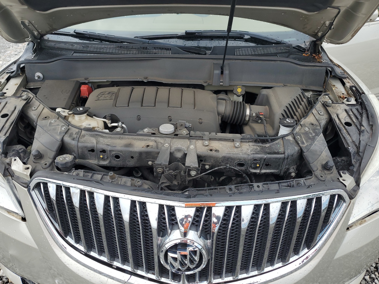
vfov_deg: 53.1
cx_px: 190
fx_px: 285
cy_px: 142
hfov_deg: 67.3
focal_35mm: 26
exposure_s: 1/909
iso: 50
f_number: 1.5
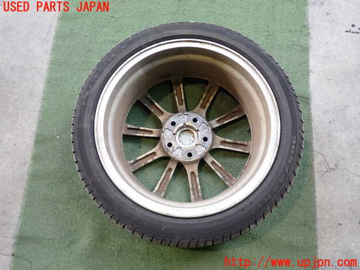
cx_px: 180
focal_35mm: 30
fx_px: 312
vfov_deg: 46.8
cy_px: 135
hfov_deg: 60.0
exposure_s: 1/40
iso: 200
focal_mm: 5.4
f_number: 2.3
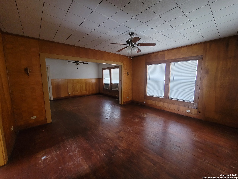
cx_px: 119
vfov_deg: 89.9
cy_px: 90
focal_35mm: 13
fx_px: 89
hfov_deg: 106.2
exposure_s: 1/30
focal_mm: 2.2
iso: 320
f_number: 2.2
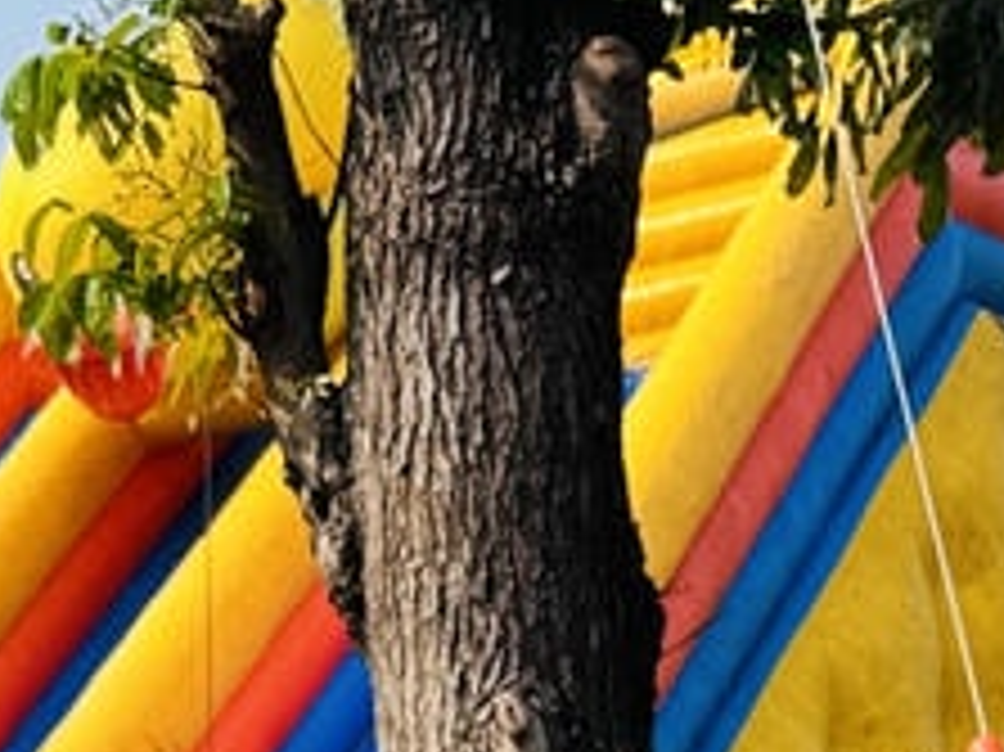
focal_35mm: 129
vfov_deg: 10.4
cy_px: 1585
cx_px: 576
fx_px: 3739
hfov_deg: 15.3
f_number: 1.78
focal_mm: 6.86
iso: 80
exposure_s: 1/2252
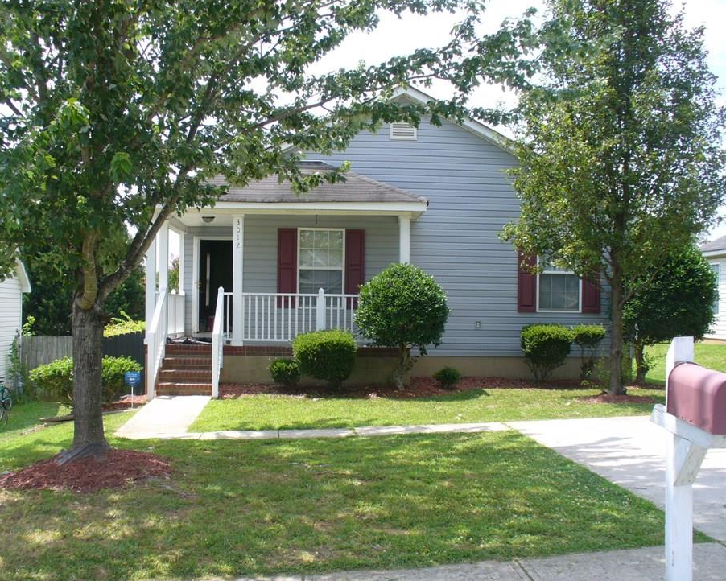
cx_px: 320
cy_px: 304
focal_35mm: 41
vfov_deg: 36.5
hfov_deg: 44.7
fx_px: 881
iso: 80
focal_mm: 6.1
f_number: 5.6
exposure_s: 1/125
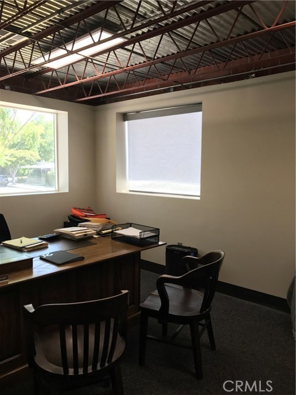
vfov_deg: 63.4
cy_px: 198
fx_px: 319
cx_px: 148
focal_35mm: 28
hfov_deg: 49.7
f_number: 1.8
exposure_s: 1/120
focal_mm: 3.99
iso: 40
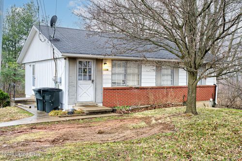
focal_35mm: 38
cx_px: 121
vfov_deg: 35.0
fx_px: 255
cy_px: 80
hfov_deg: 50.7
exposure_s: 1/8
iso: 100
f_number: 11
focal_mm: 38
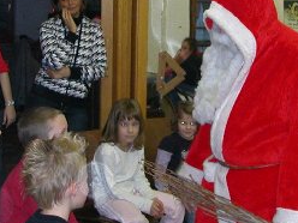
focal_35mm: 82
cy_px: 76
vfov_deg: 17.9
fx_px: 706
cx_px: 195
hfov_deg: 23.7
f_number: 2.7
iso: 200
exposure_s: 1/59.9
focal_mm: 5.6
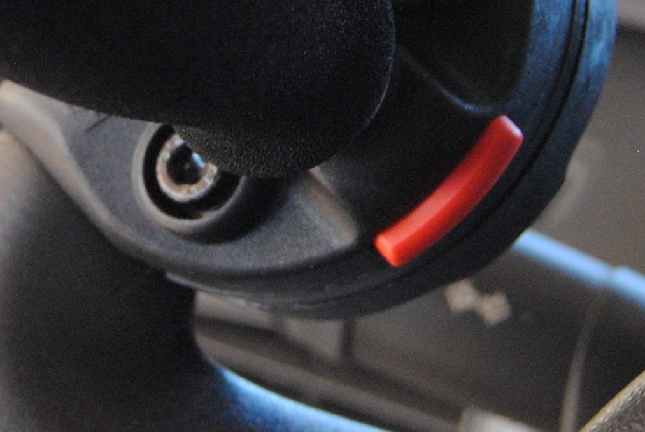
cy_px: 59
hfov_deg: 13.6
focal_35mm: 149
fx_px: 2673
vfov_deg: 9.2
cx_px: 57
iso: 720
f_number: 4
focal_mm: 26
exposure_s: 1/30
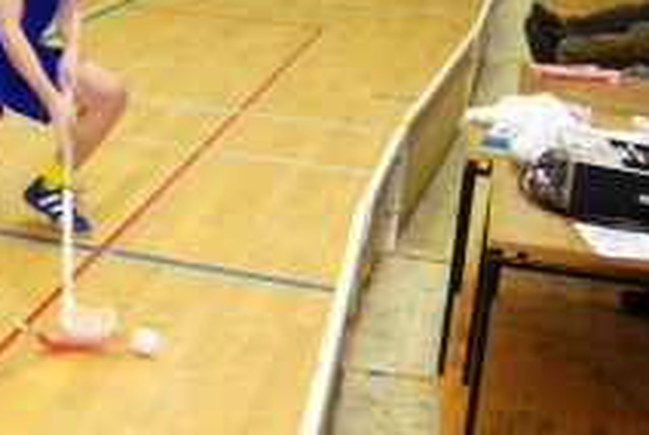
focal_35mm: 67
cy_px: 139
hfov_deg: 28.2
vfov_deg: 20.2
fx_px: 1213
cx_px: 9
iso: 800
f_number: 3.5
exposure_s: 1/100
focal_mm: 19
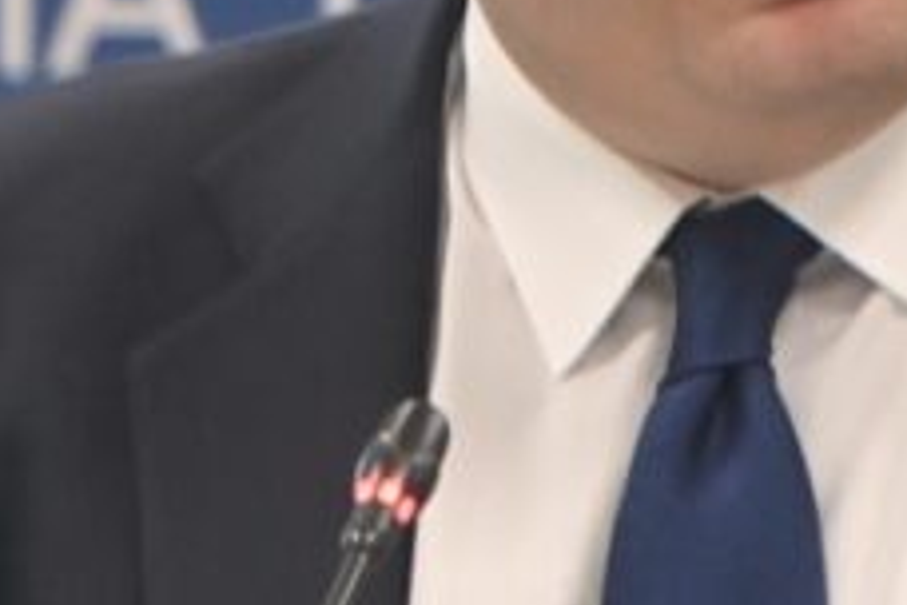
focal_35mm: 1349
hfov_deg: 1.5
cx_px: 378
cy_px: 213
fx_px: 33985
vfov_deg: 1.0
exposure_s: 1/250
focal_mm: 200
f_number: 2.8
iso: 1600
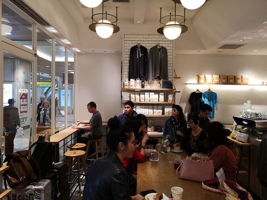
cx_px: 134
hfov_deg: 65.3
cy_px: 100
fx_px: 208
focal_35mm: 27
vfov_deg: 51.4
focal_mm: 3.95
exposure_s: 1/60
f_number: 1.8
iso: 100
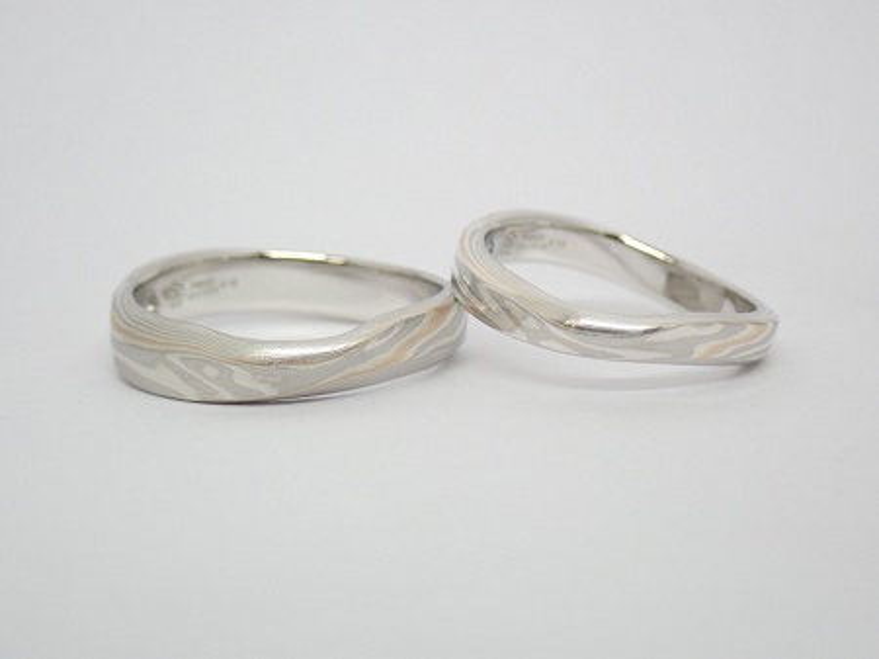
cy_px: 330
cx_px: 440
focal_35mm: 77
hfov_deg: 25.3
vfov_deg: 19.1
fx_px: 1954
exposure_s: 1/160
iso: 200
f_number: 4.1
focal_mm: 13.65
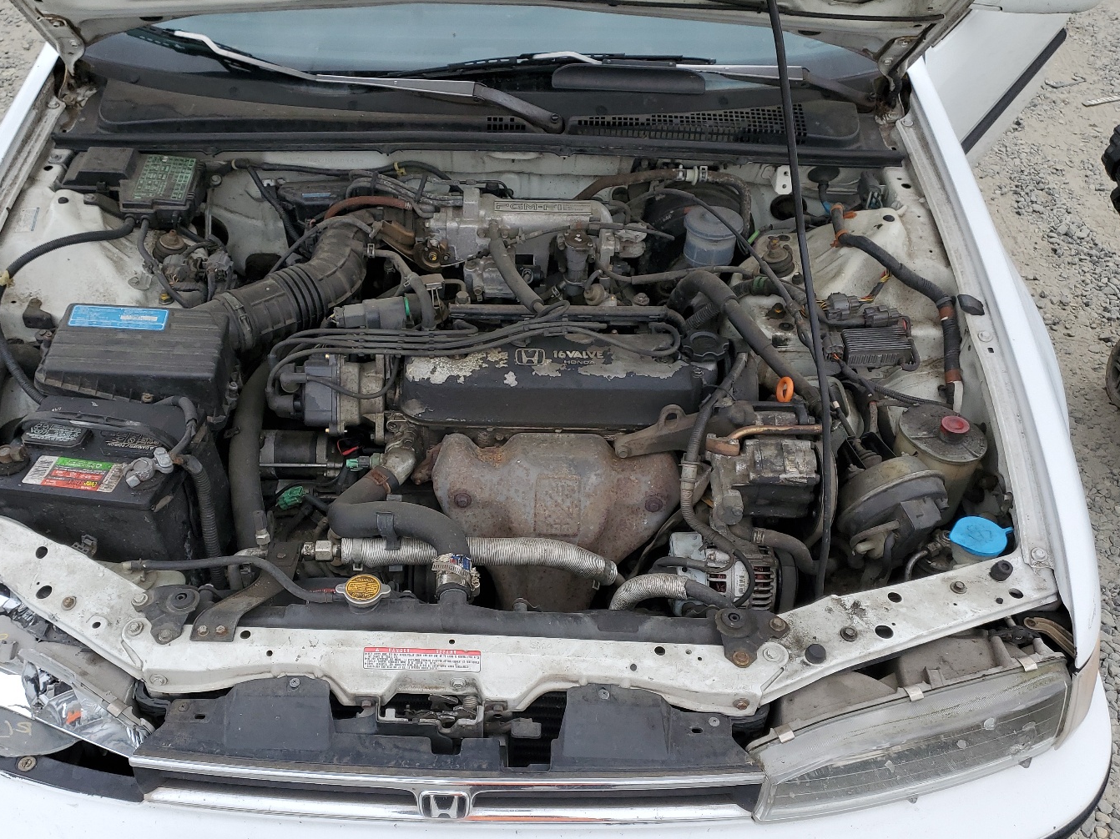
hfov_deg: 58.0
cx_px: 464
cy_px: 459
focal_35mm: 31
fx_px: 1003
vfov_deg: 45.4
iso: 50
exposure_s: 1/1250
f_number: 1.5
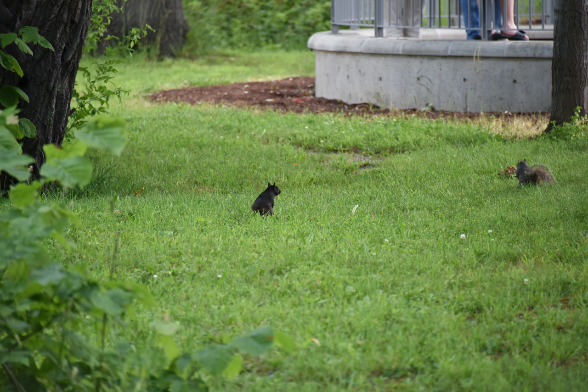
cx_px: 294
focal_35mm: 300
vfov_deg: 4.6
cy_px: 196
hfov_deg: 6.9
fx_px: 4901
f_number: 5.6
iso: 1800
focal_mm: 300
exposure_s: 1/640
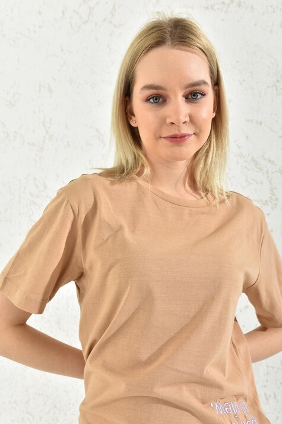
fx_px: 470
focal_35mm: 40
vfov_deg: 48.5
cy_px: 202
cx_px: 144
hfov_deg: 33.4
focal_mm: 38
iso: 100
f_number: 7.1
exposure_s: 1/160
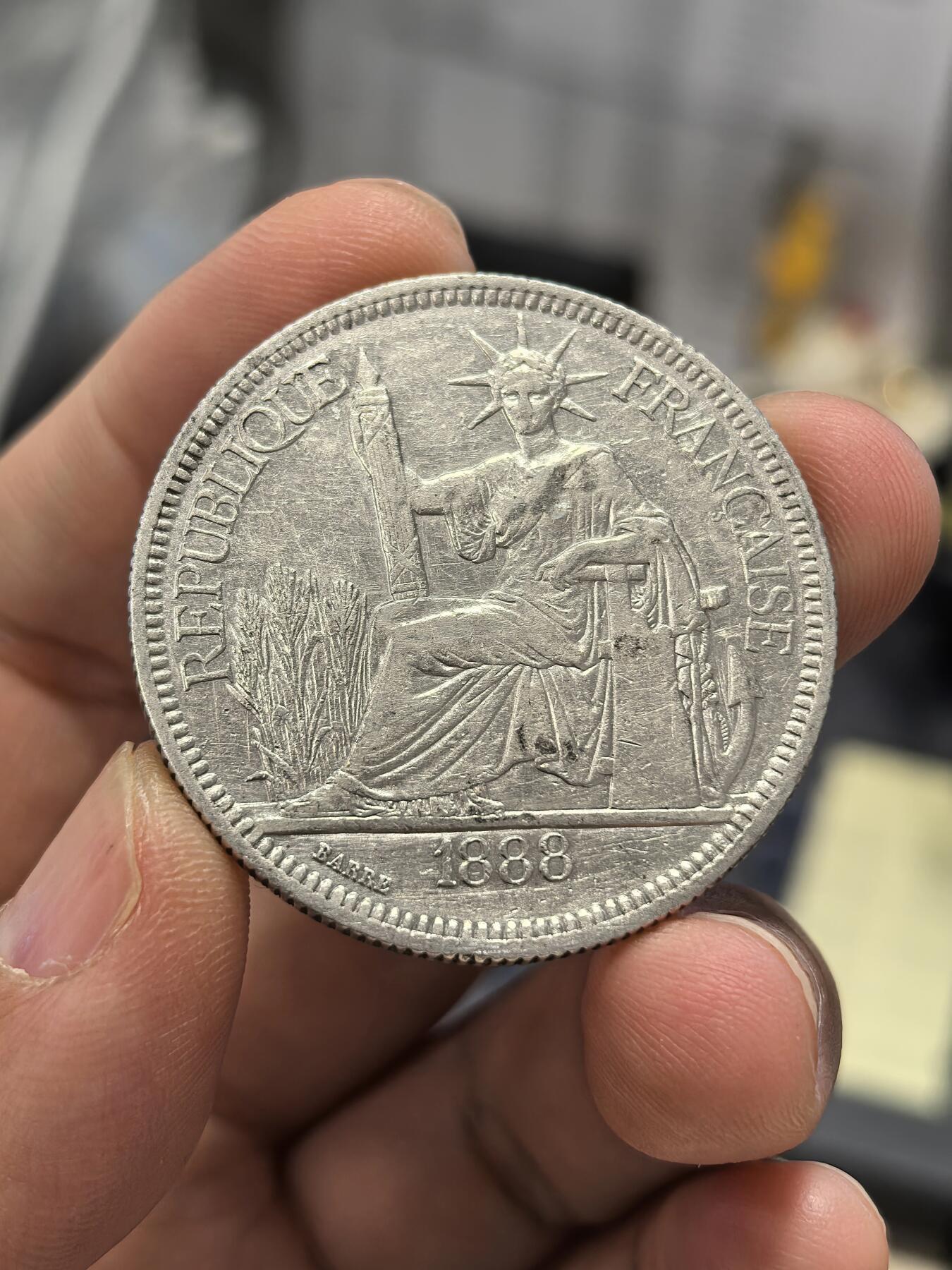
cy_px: 635
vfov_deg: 35.5
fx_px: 1980
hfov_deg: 27.0
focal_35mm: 54
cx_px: 476
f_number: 2
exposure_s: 1/100
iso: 200
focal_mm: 6.98
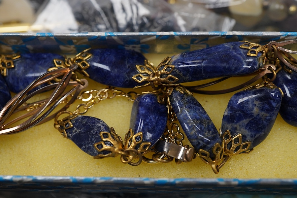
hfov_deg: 43.6
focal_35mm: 45
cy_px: 99
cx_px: 148
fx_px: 371
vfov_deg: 29.9
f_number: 11
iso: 1250
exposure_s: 1/125
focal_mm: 30
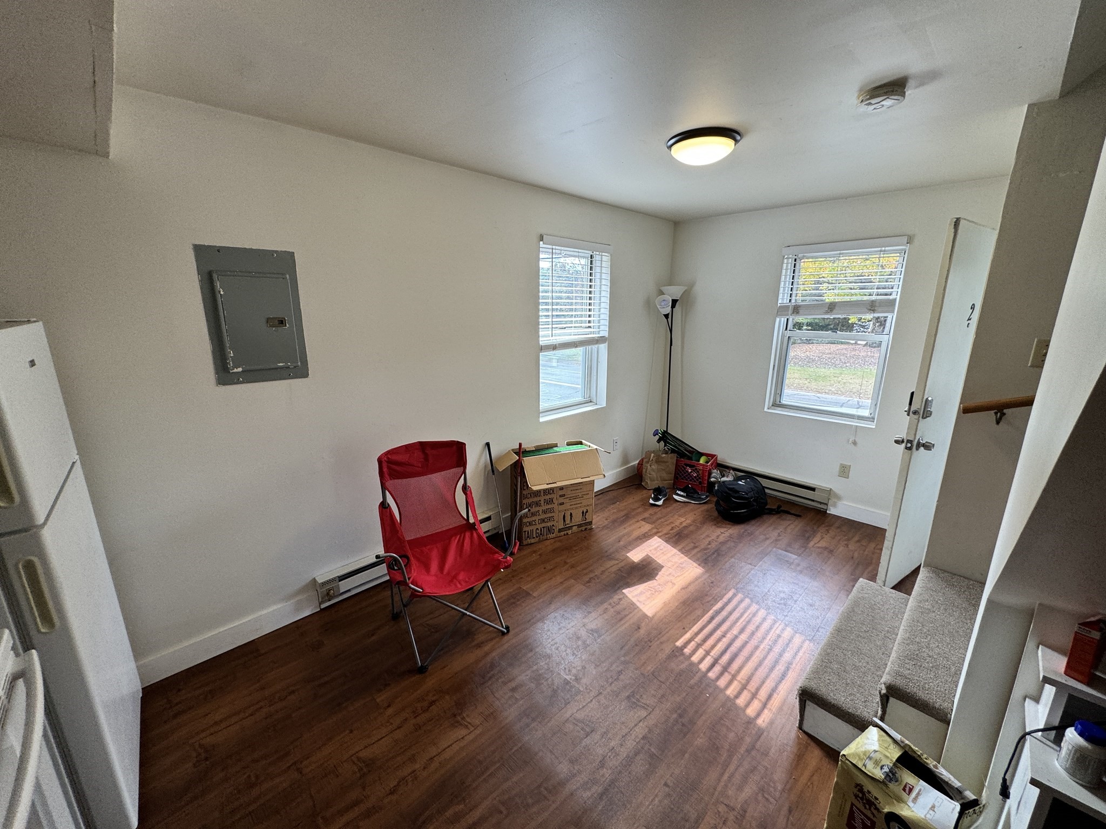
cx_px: 553
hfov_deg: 102.1
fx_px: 447
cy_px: 414
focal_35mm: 14
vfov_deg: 85.7
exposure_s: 1/120
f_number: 2.2
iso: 80
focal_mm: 2.22
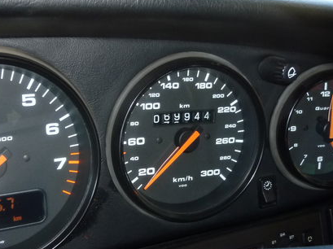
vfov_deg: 30.7
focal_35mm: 47
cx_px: 133
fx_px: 452
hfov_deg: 40.3
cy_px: 151
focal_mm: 4.5
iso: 160
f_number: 3.3
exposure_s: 1/30
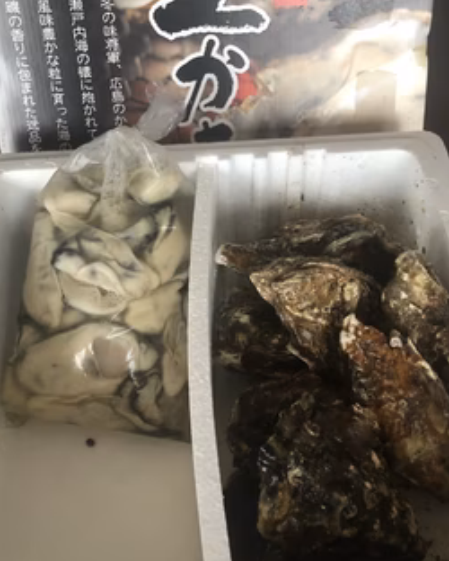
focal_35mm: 35
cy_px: 268
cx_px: 232
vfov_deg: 51.5
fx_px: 581
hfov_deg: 42.3
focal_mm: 3.99
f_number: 1.8
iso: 50
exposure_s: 1/15
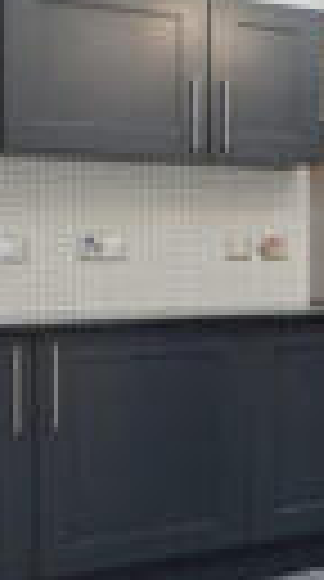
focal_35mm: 64
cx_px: 662
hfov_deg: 15.0
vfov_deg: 32.9
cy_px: 254
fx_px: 982
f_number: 10
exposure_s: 1/30
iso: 800
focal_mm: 11
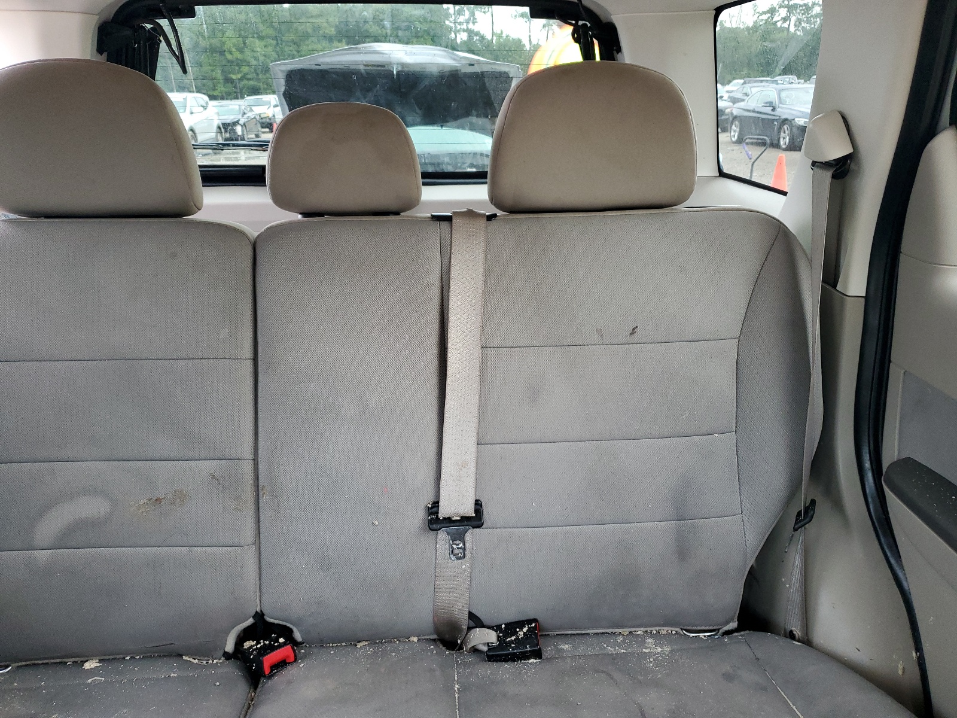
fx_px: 719
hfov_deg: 67.3
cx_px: 478
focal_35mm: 26
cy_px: 359
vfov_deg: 53.1
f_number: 1.5
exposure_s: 1/60.2
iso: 151
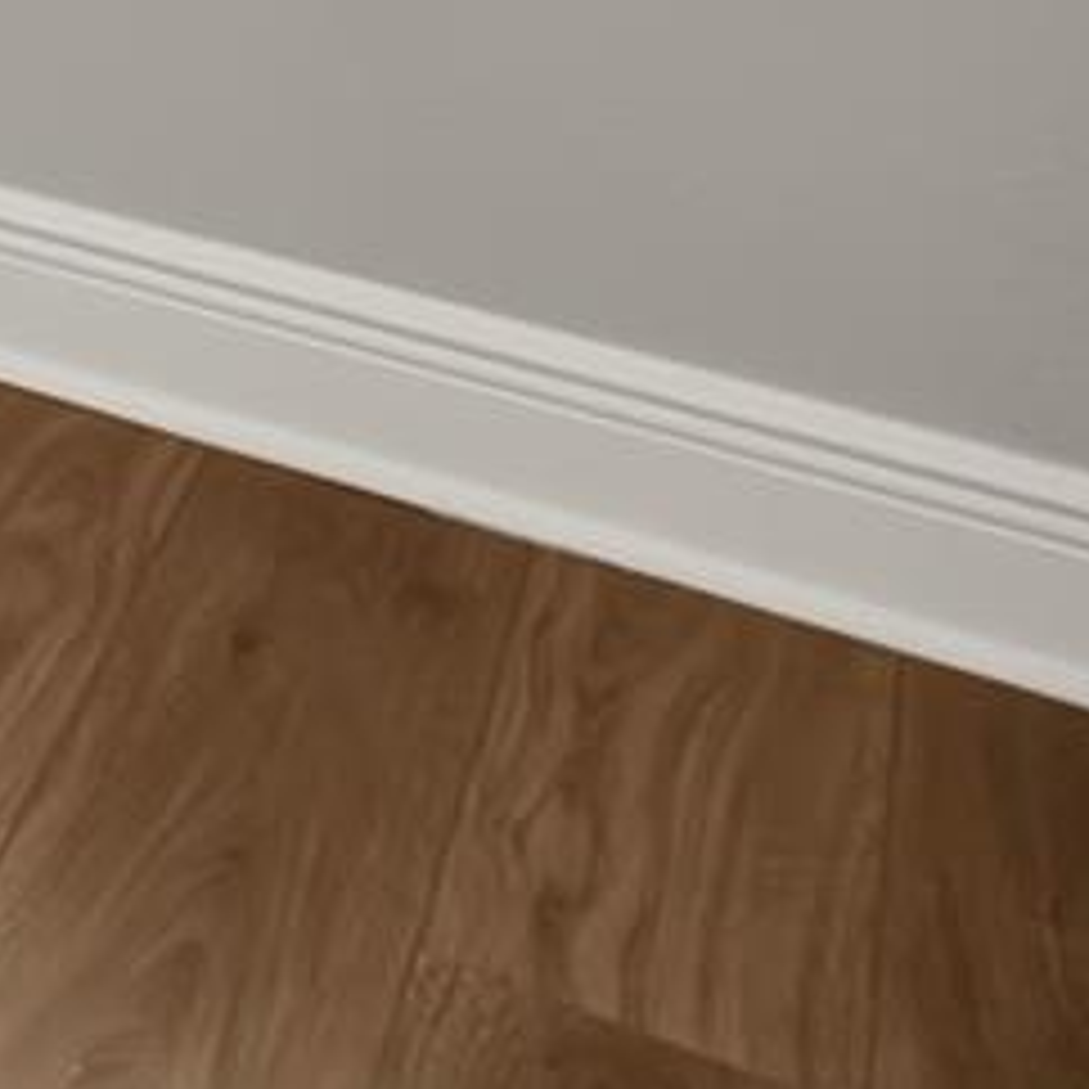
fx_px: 3203
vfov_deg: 15.0
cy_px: -1210
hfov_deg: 11.0
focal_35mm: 90
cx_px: -2282
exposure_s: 1/30
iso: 160
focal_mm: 16
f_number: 4
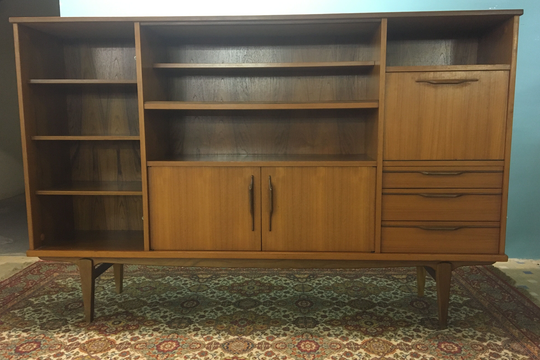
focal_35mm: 31
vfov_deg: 42.3
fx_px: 465
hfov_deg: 60.3
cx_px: 274
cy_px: 180
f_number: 2.2
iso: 200
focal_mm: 4.15
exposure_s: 1/20
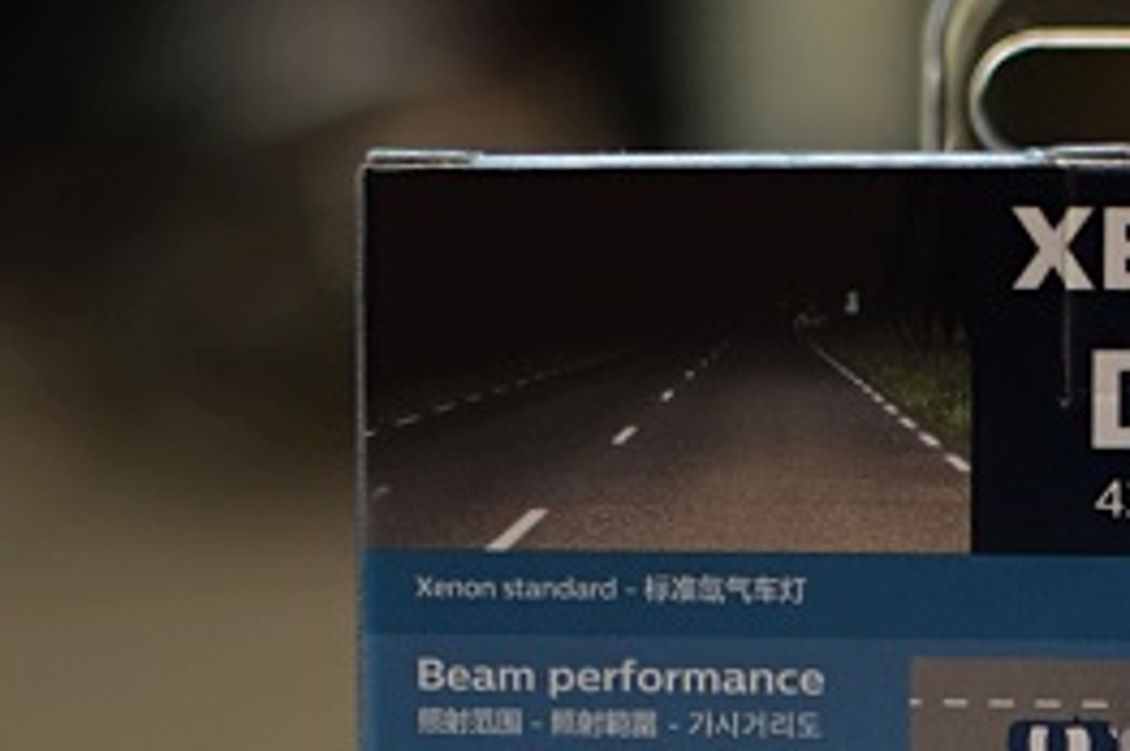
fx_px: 4399
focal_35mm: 140
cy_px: 945
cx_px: 1182
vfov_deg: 9.6
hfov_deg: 14.4
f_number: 1.8
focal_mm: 35
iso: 200
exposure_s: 1/500
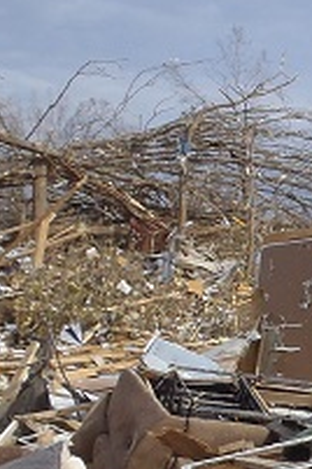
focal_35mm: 116
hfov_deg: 10.2
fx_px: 1508
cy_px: 369
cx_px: 757
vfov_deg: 17.5
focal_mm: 5
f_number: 11
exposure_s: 1/80
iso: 80
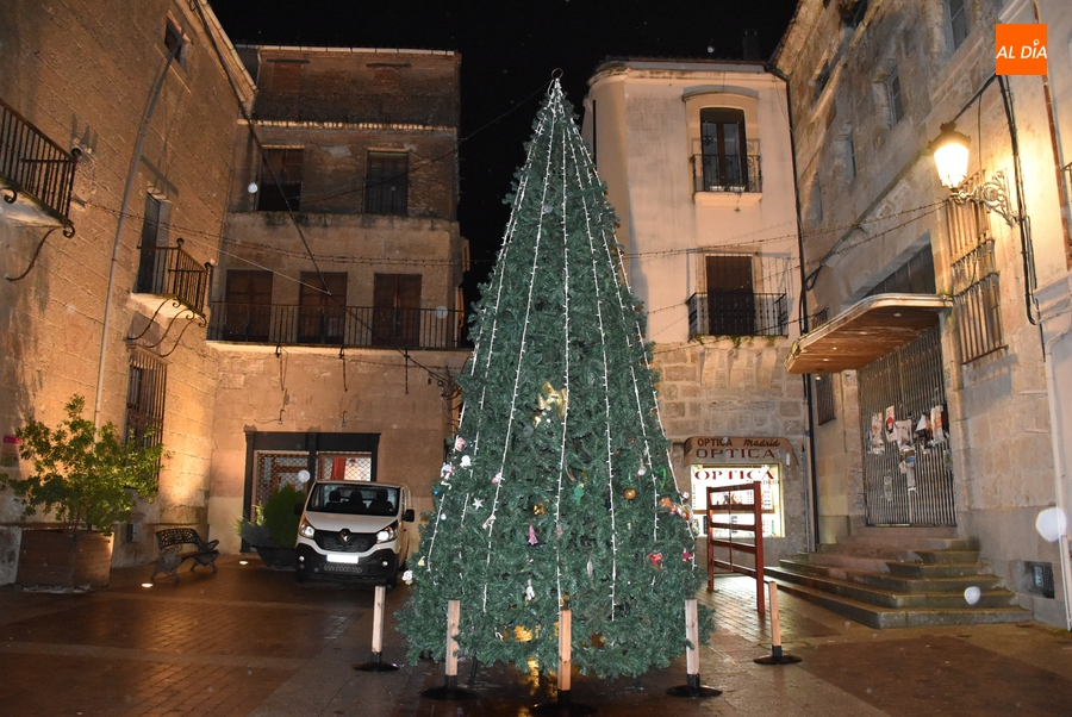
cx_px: 536
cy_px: 358
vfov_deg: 48.0
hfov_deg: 67.3
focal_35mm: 27
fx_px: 805
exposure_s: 1/60
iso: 4500
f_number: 3.5
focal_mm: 18
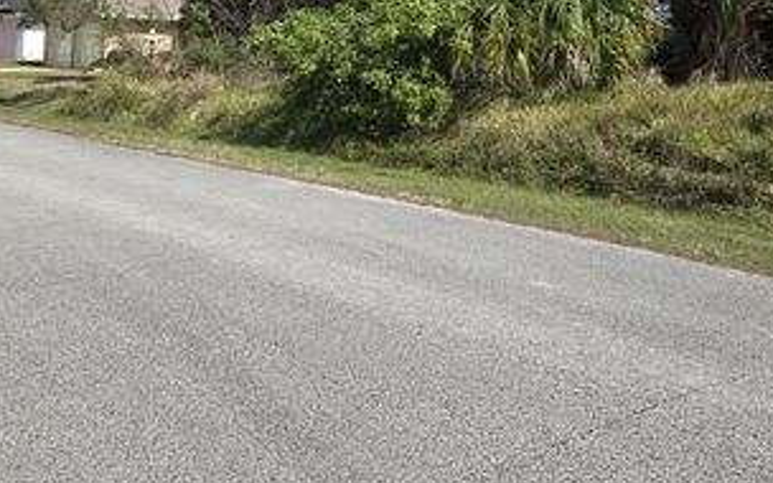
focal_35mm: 40
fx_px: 843
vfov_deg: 30.2
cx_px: 613
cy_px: 23
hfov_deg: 46.8
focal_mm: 5.4
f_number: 1.8
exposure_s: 1/2851
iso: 25
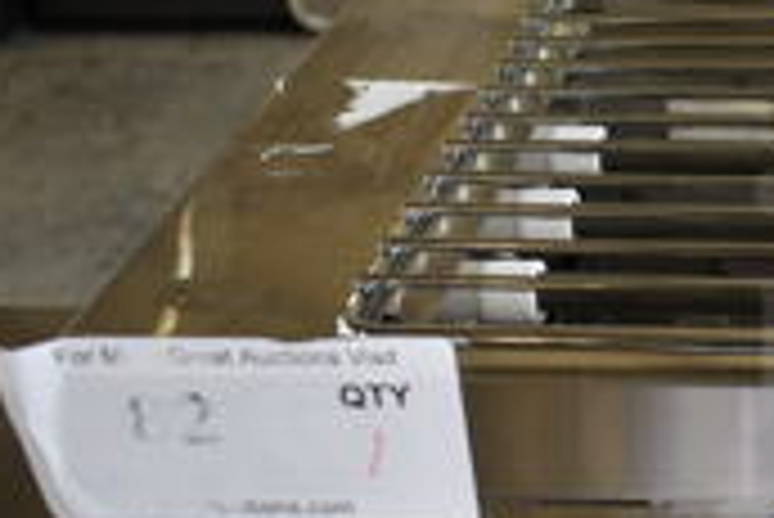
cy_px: 374
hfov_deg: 19.3
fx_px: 2066
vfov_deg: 14.2
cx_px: 1058
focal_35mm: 96
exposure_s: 1/30
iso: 160
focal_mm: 18
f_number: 3.5
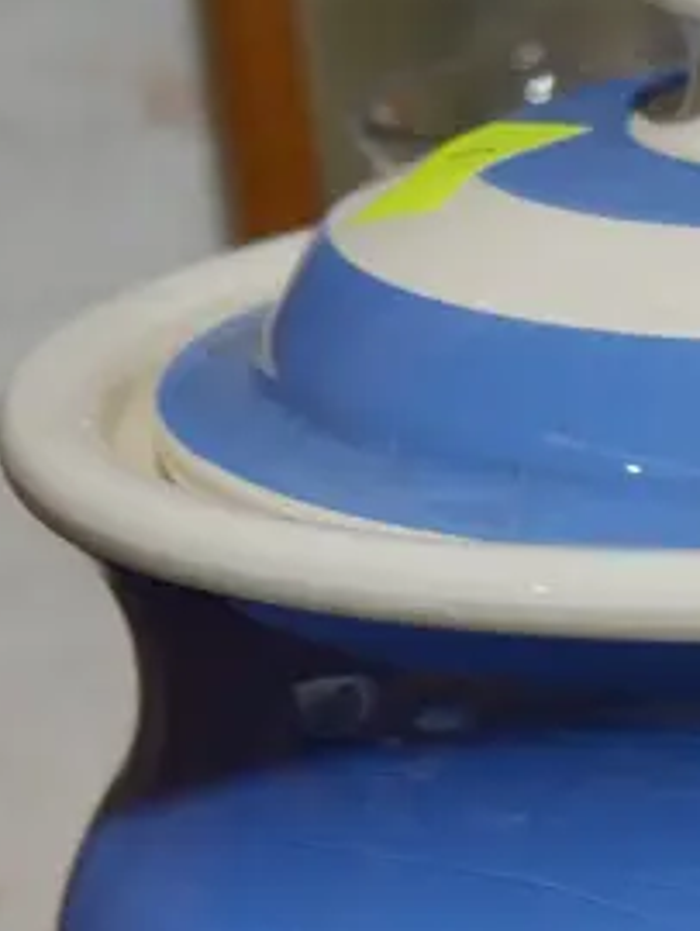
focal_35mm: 167
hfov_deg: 8.7
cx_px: 1050
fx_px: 4496
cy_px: 1265
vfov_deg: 11.5
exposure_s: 1/60
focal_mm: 22
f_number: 4.7
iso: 320
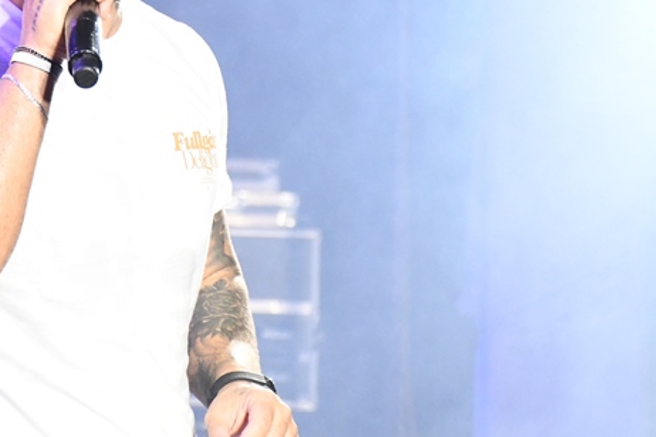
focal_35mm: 315
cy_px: 8
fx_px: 5740
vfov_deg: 4.4
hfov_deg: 6.5
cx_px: 65
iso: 5000
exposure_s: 1/320
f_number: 5.3
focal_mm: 95
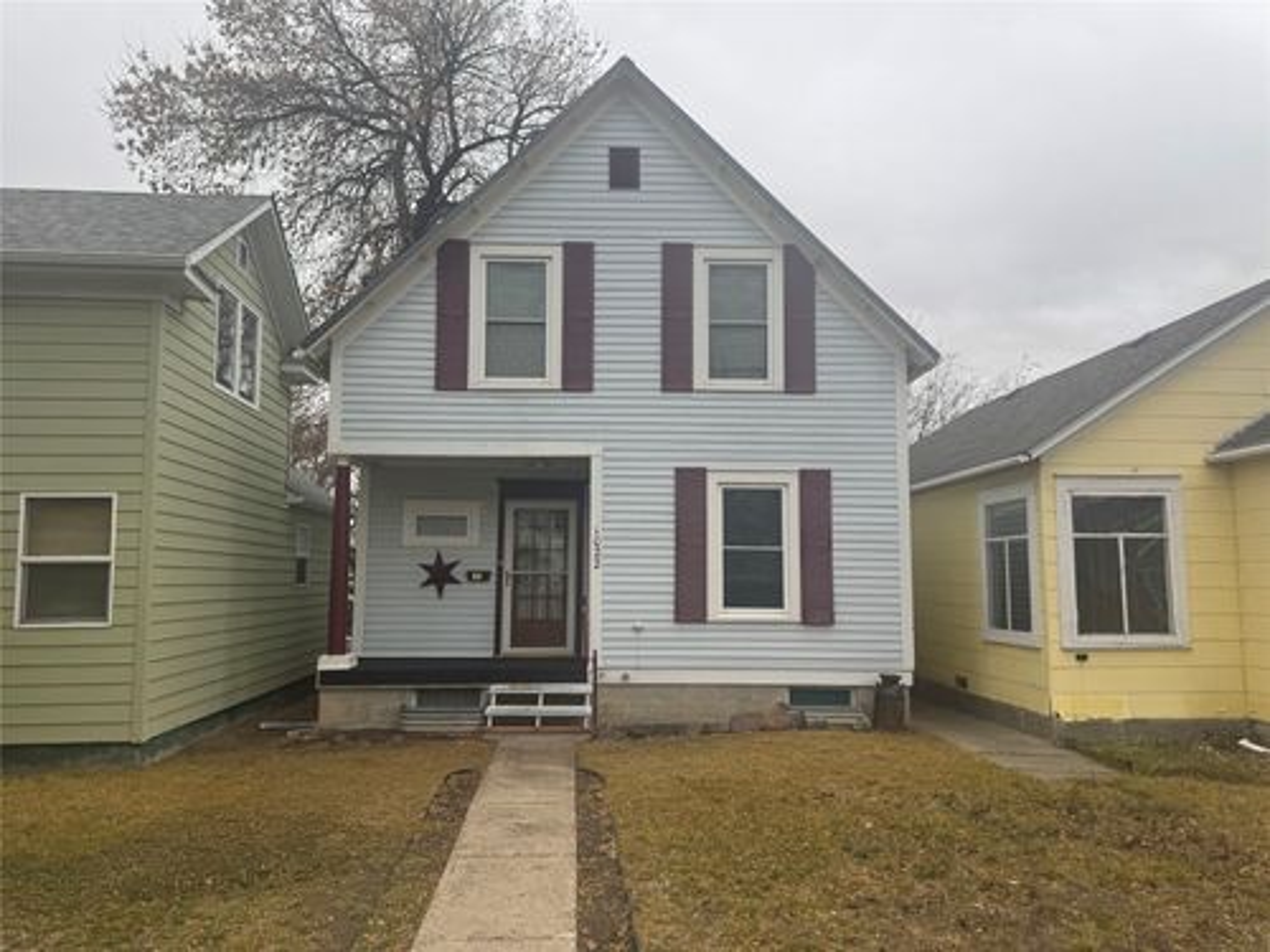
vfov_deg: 56.8
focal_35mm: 24
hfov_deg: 71.6
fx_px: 881
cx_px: 635
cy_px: 476
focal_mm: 6.76
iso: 80
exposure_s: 1/510
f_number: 1.78
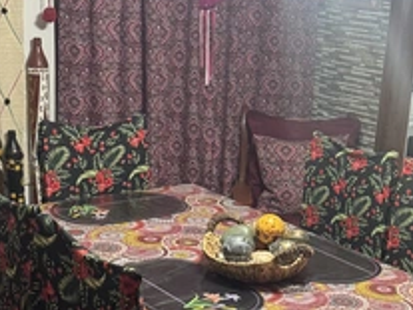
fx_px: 608
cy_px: 220
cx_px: 279
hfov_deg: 37.1
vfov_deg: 28.2
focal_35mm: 51
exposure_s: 1/50
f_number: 1.78
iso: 640
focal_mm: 6.76
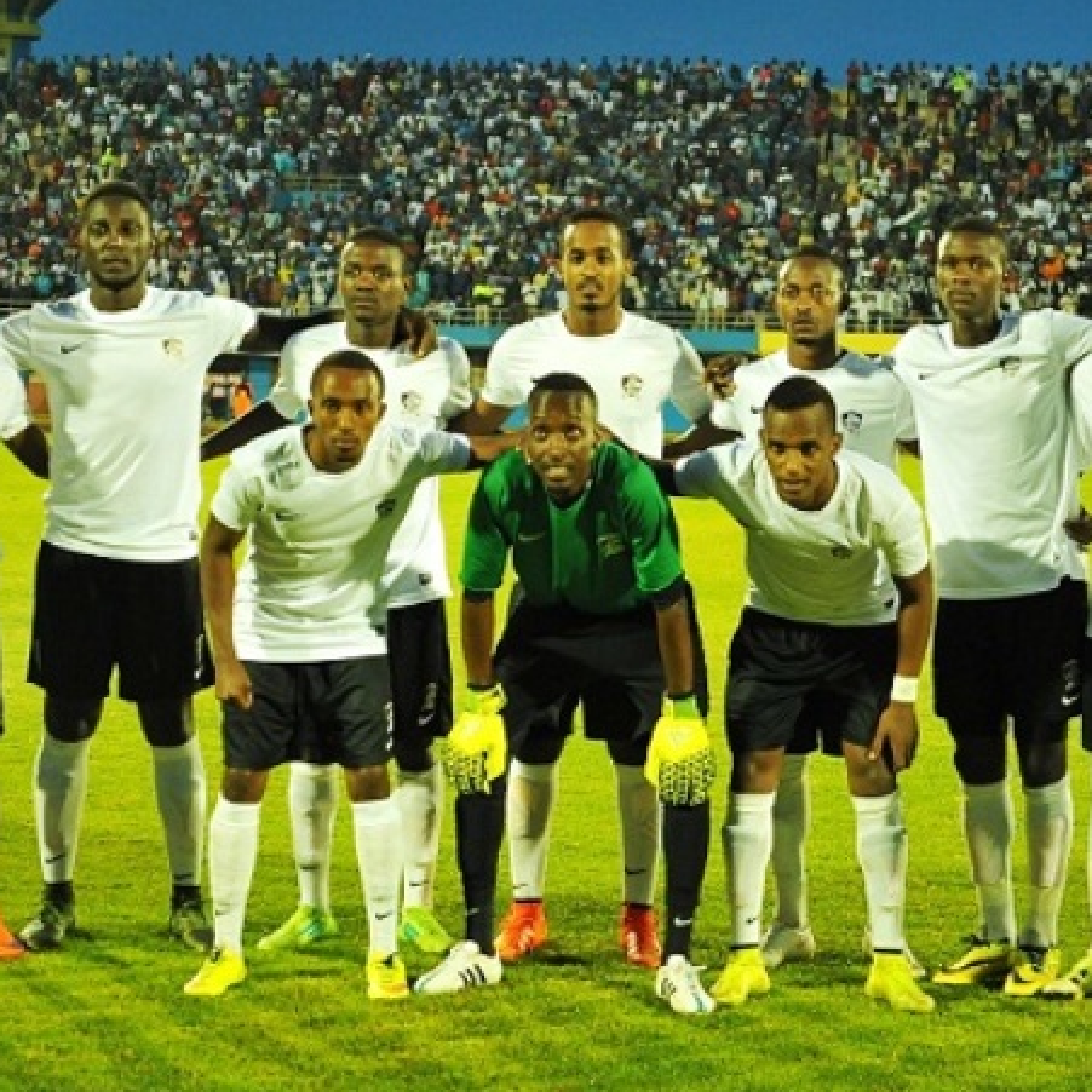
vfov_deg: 20.6
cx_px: 562
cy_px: 533
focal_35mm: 84
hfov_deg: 20.6
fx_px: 2998
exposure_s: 1/200
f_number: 4.8
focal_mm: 58
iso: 3200
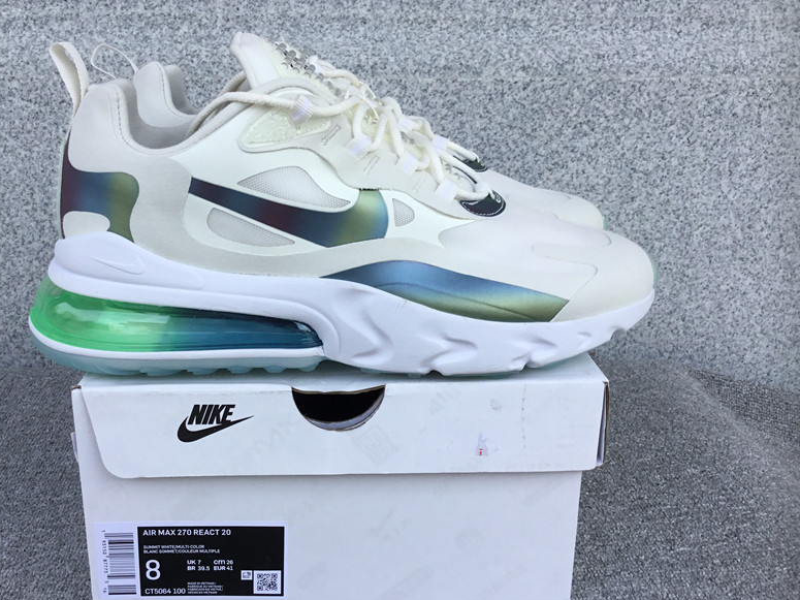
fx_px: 832
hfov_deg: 51.2
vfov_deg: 39.6
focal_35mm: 36
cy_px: 291
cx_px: 340
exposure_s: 1/436
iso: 25
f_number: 2.4
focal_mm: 3.3
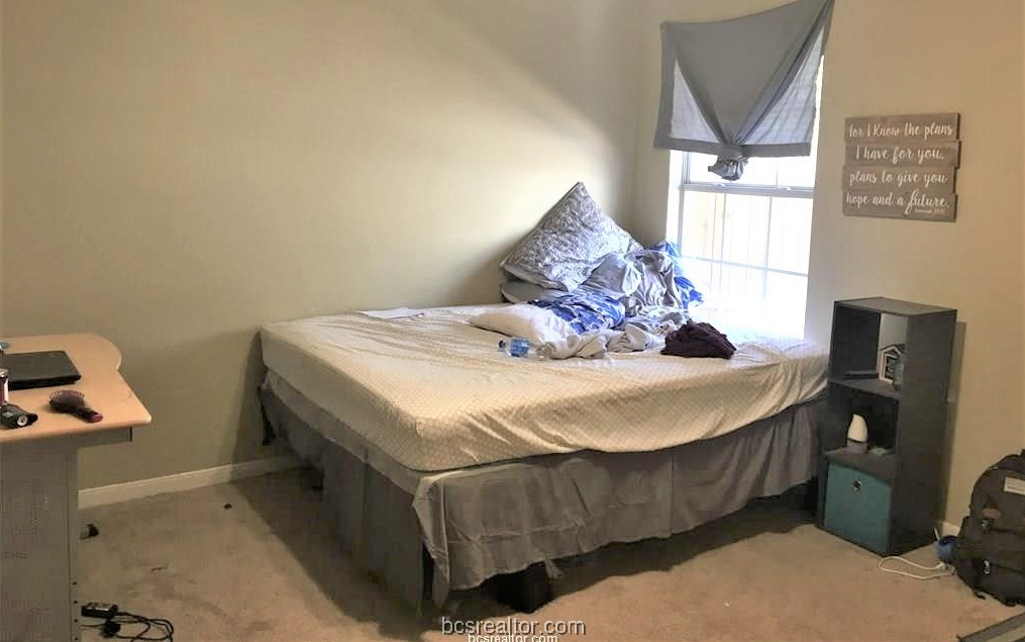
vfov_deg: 40.5
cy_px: 260
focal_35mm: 31
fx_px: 866
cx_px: 513
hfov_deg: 61.2
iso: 64
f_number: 2.2
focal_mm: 4.15
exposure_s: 1/30
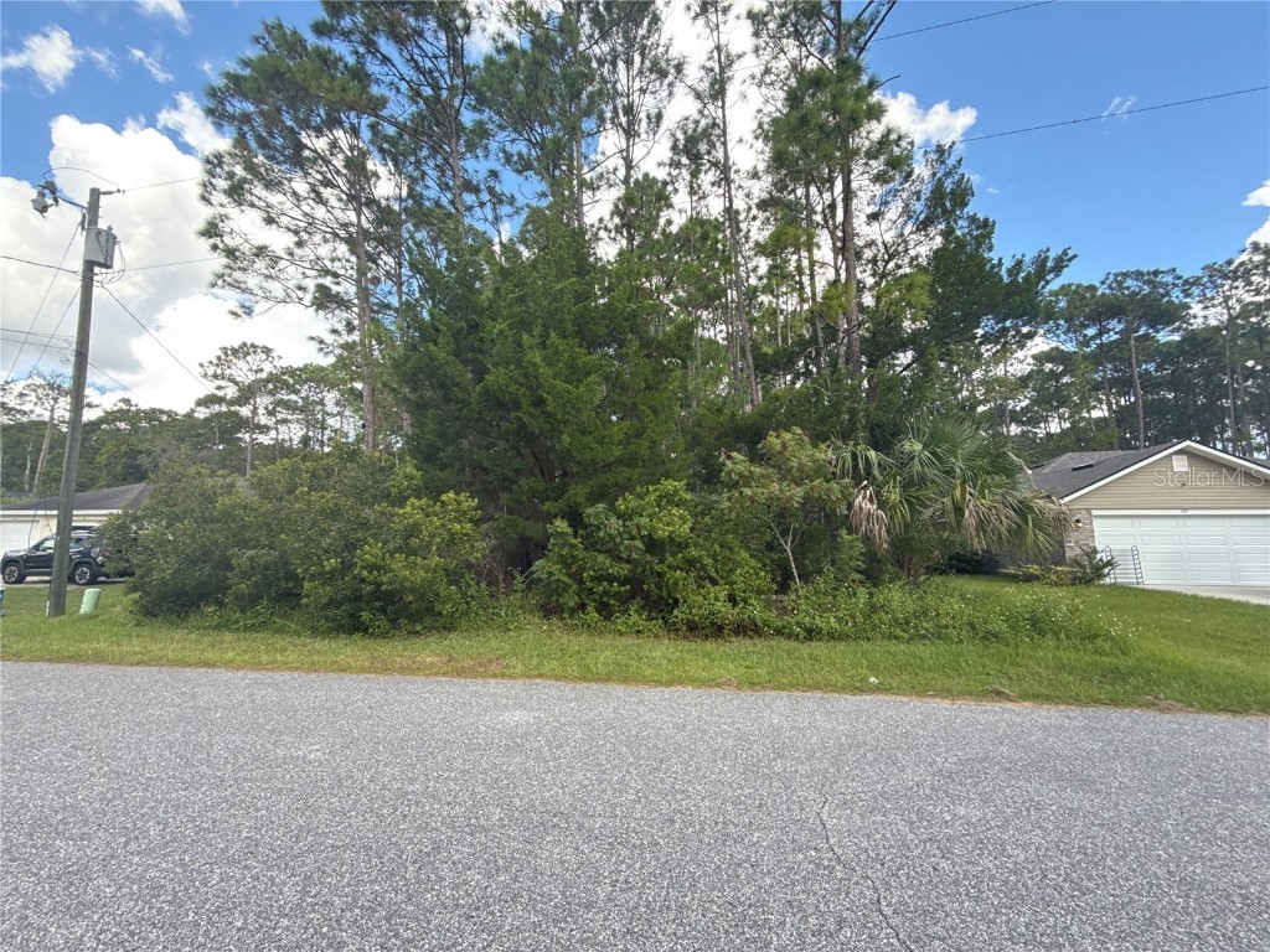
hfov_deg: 102.1
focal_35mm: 14
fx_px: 514
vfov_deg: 85.7
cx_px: 635
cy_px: 476
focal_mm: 2.22
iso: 64
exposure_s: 1/182
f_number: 2.2
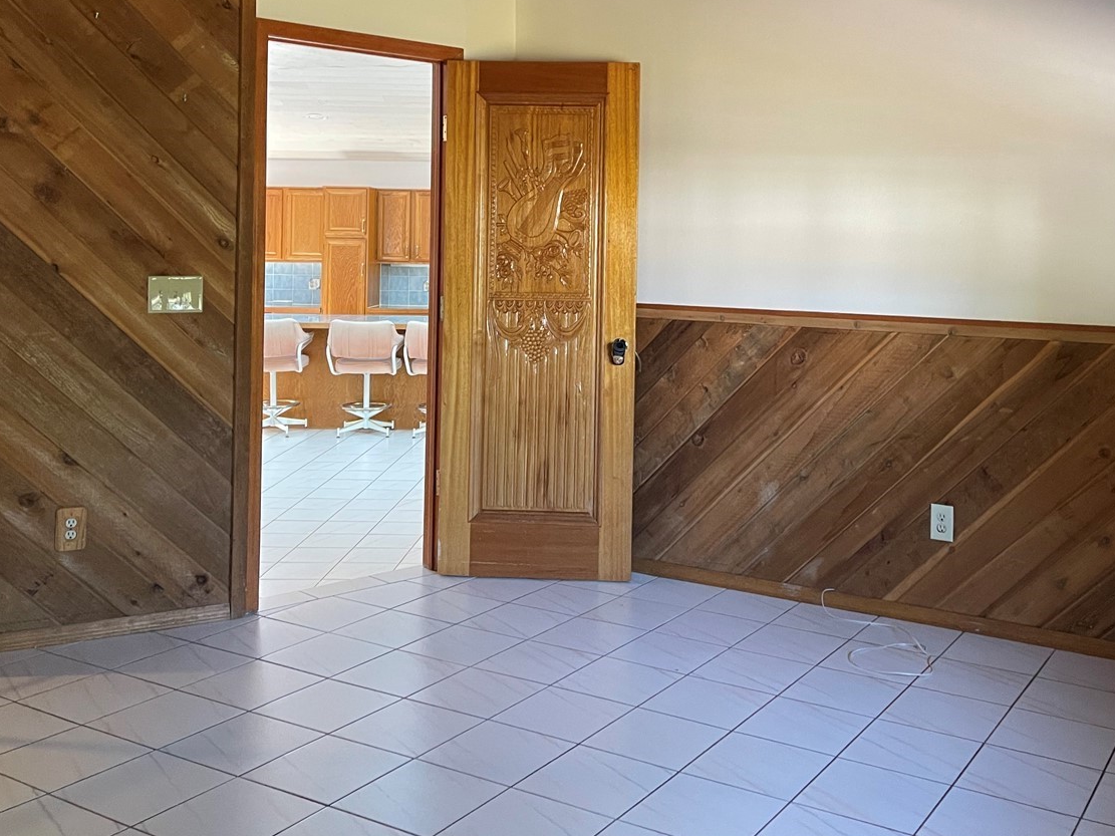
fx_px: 1159
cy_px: 242
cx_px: 655
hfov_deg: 51.1
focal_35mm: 36
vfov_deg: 38.9
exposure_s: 1/40
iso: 400
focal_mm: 5.1
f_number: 1.6
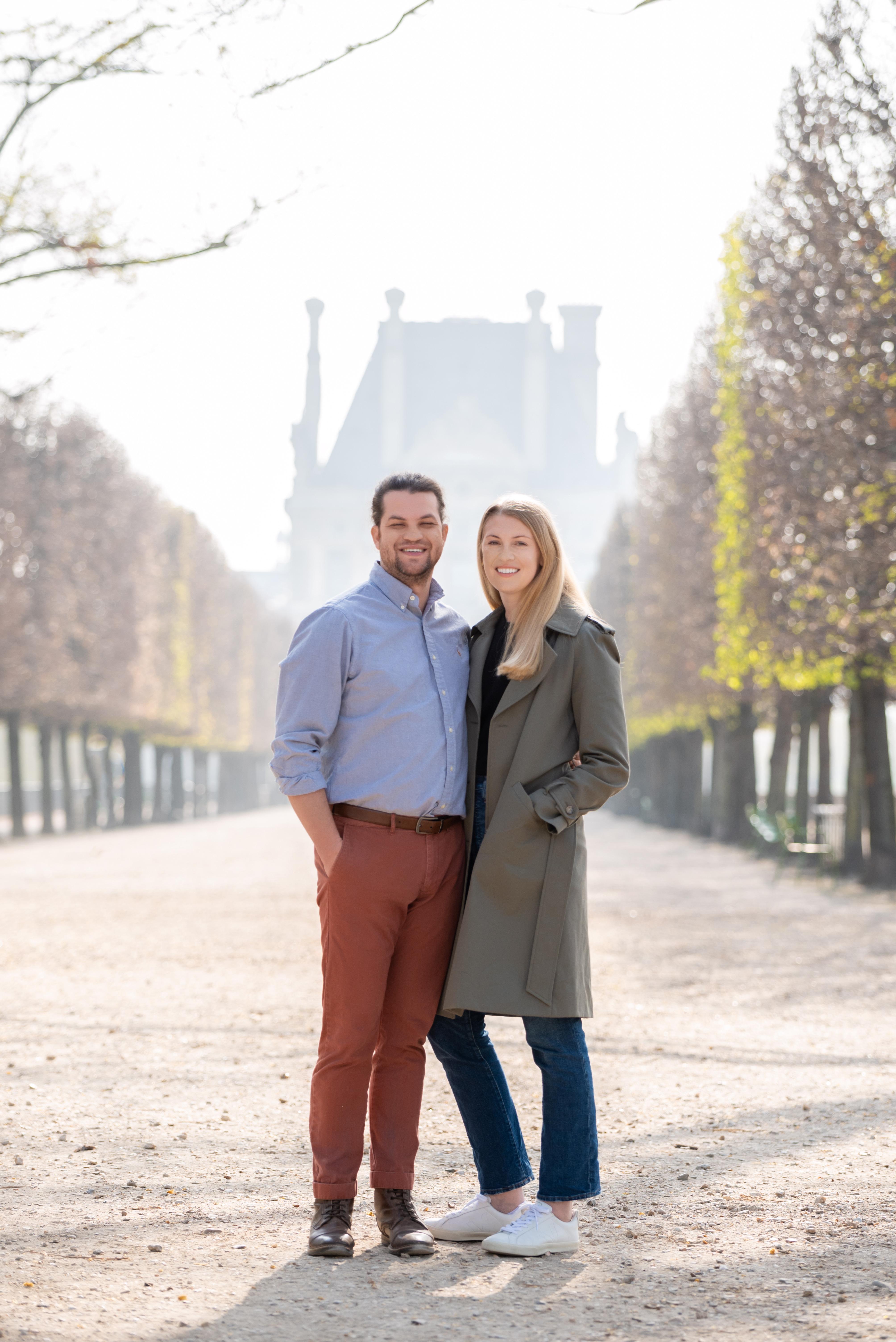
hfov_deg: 12.5
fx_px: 4103
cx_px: 448
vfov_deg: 18.6
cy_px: 671
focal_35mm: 110
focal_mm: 110
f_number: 3.2
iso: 200
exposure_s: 1/800
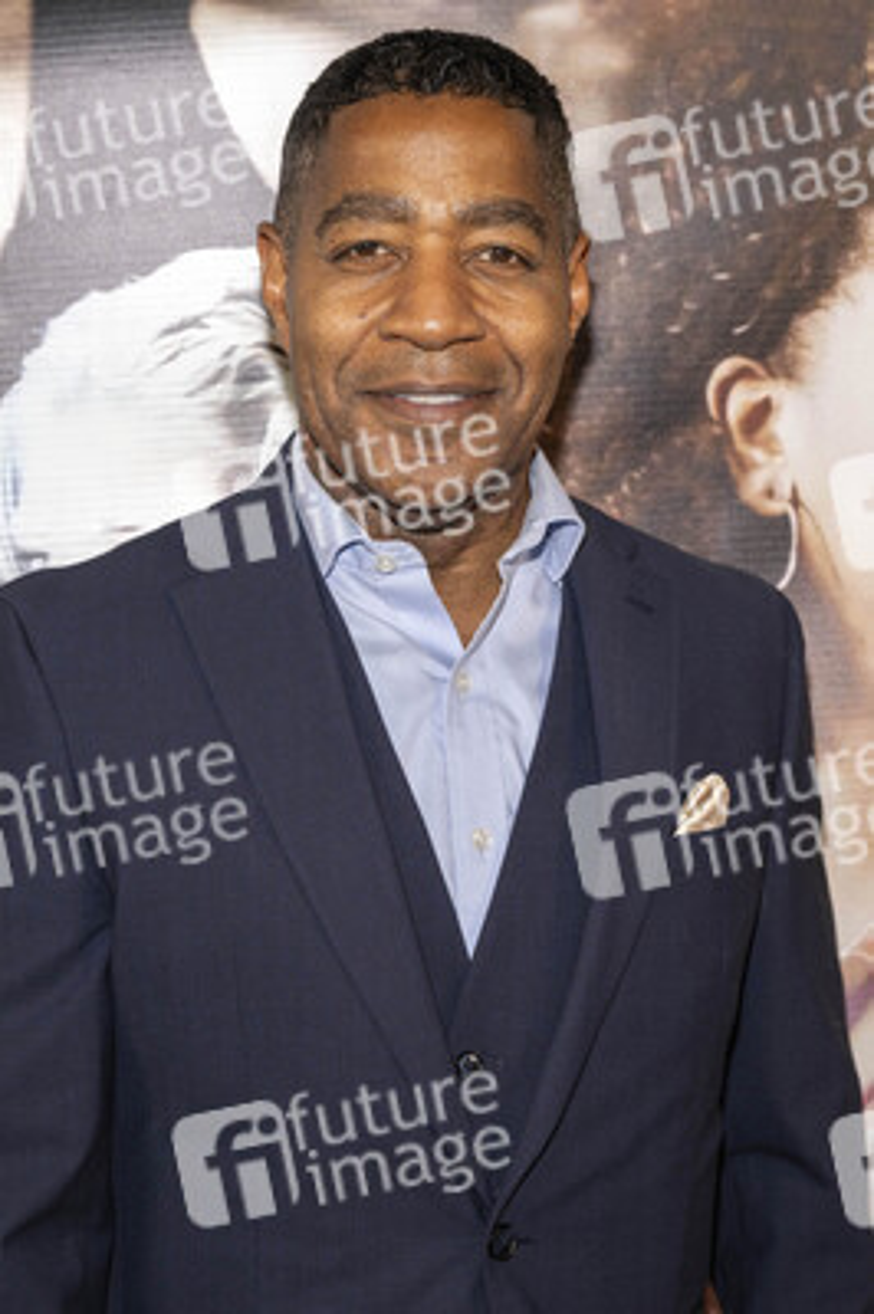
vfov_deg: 32.4
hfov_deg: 21.9
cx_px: 437
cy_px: 657
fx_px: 2262
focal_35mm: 62
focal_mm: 62
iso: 400
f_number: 5.6
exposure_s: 1/200
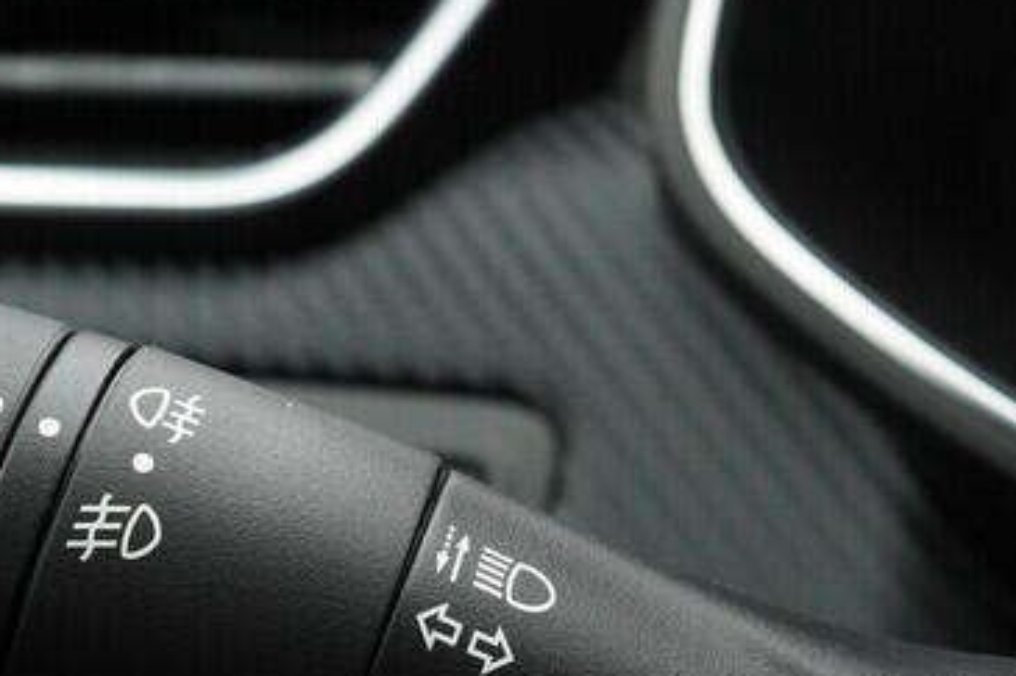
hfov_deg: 20.2
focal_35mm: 101
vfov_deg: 13.5
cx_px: 590
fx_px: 2849
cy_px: 530
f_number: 5.6
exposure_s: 1/160
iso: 2000
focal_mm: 24
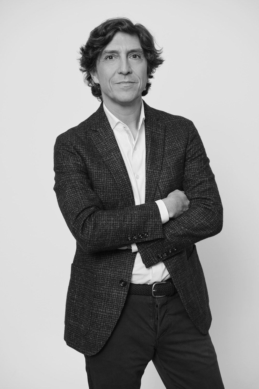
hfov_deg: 19.5
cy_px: 194
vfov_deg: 28.8
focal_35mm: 70
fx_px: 755
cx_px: 130
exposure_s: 1/160
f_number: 7.1
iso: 400
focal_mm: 70
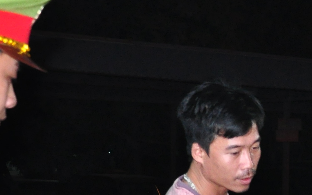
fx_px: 1003
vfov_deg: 10.8
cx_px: 344
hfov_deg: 17.1
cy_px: 256
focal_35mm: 118
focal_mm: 18
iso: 1000
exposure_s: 1/60
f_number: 3.5
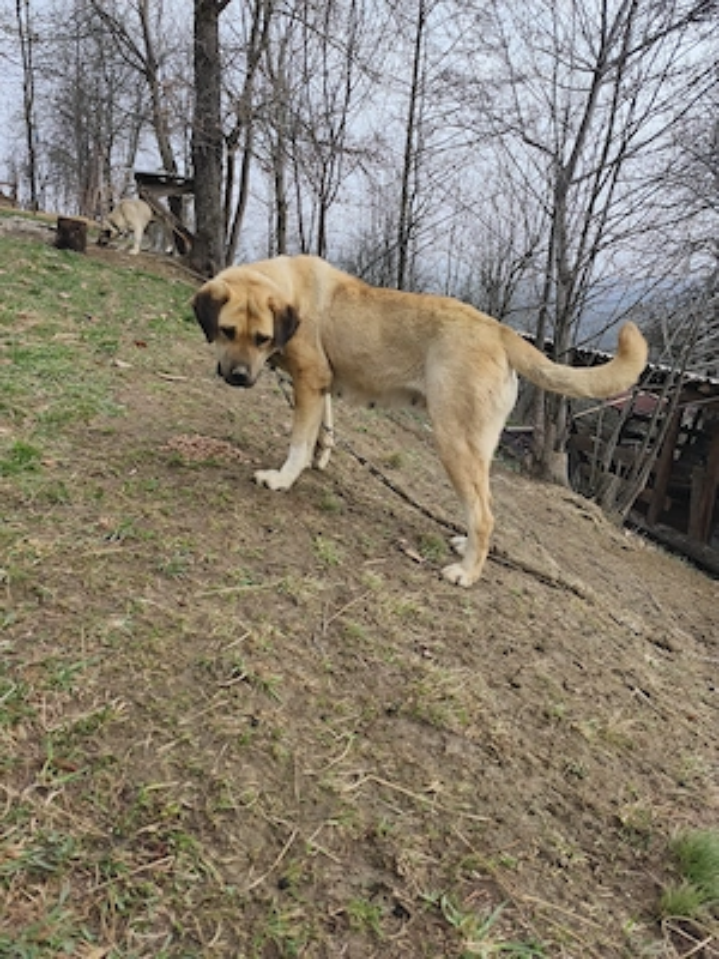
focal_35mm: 23
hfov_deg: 58.9
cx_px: 360
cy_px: 480
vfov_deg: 73.9
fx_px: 637
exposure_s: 1/787
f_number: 1.65
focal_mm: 6.14
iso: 50
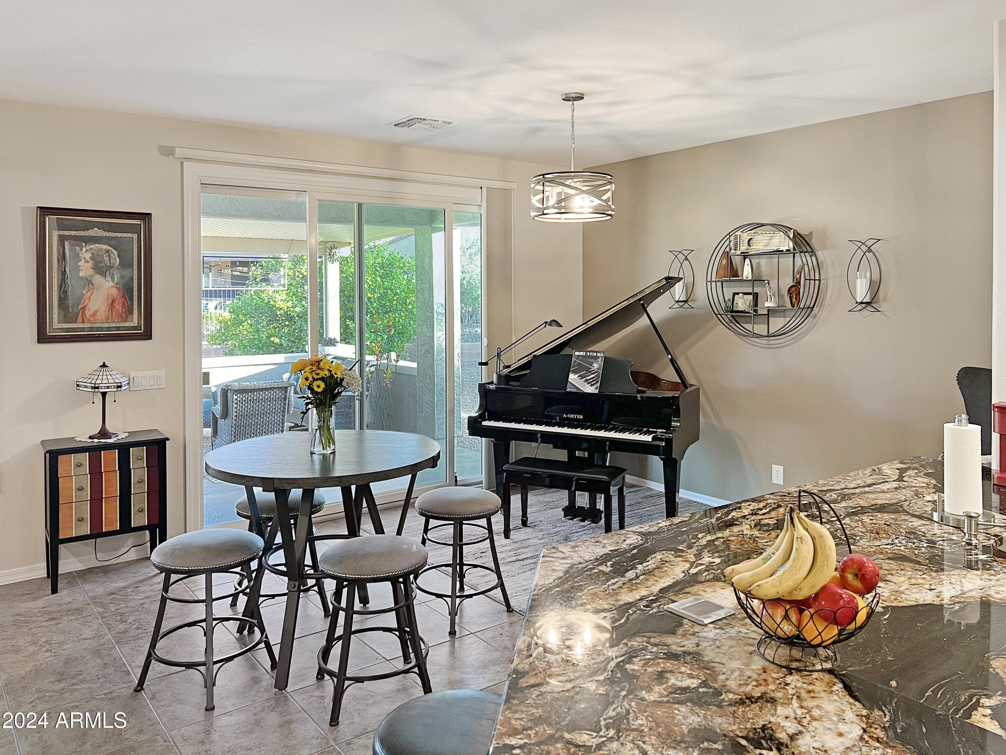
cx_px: 503
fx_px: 756
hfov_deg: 67.3
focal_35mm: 26
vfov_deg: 53.1
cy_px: 378
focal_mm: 5.7
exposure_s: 1/60
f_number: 1.5
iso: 100
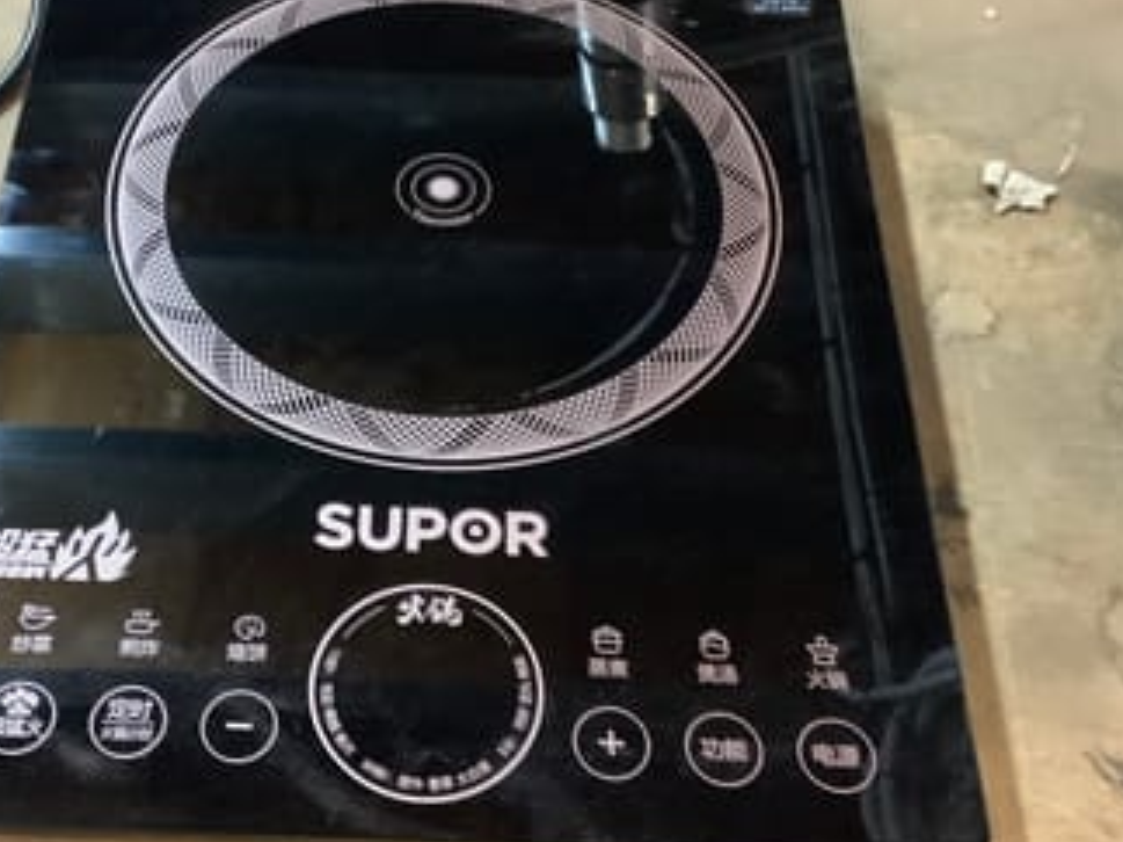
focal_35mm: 48
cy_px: 402
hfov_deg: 39.3
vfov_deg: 30.2
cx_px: 400
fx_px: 1557
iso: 640
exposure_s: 1/25
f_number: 2.4
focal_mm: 3.3
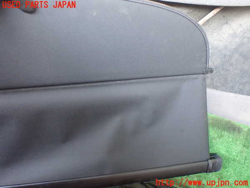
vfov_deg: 46.8
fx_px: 217
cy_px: 94
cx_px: 125
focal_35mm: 30
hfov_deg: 60.0
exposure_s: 1/60
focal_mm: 5.4
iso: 800
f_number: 2.3
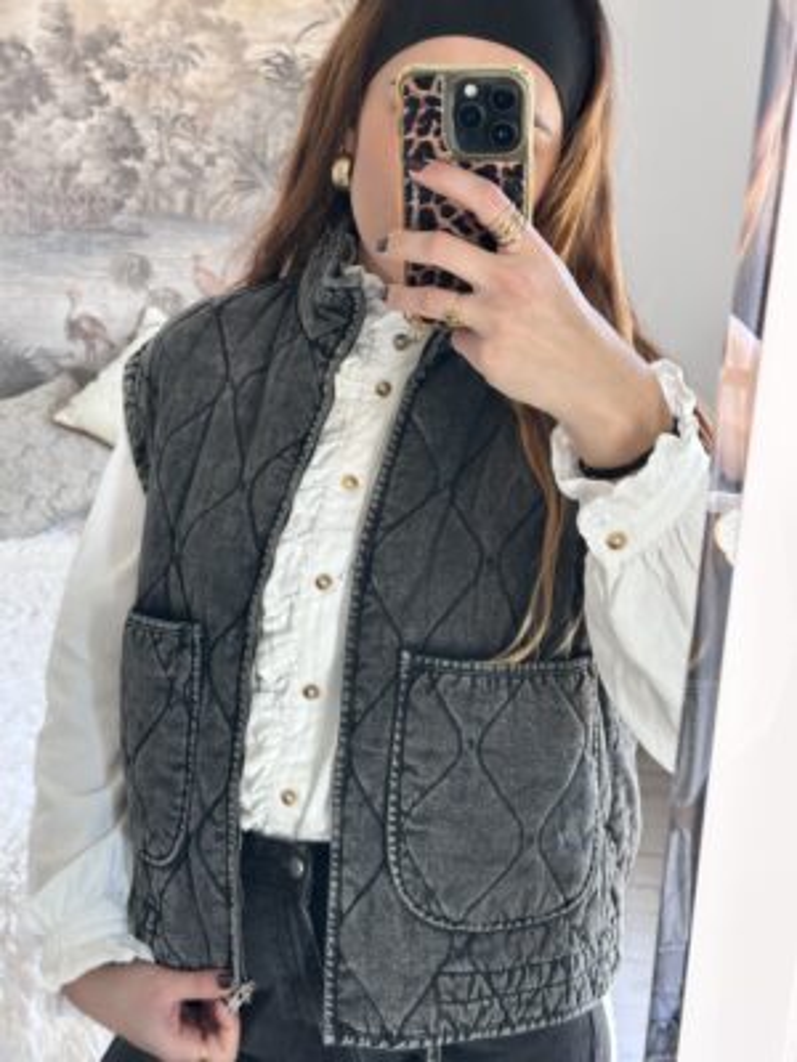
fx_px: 1474
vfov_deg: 39.7
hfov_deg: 30.3
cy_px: 531
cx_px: 398
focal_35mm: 48
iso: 125
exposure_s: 1/60
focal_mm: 6.86
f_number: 1.78
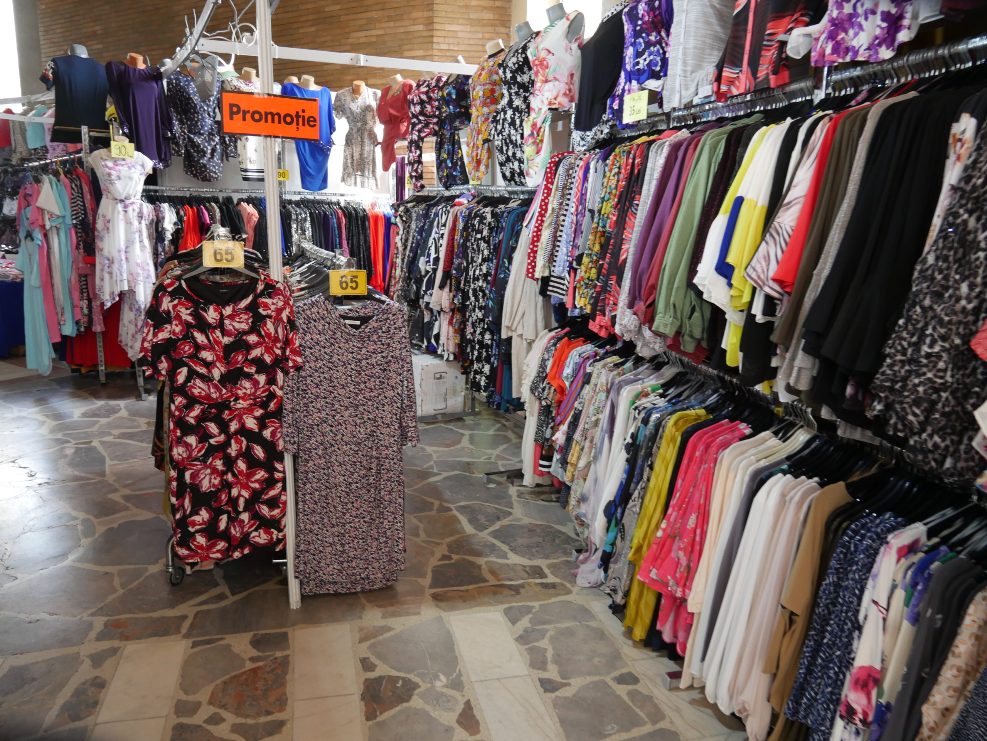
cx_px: 494
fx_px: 685
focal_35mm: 24
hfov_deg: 71.6
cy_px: 370
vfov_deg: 56.8
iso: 1000
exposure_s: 1/125
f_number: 3.5
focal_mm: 12
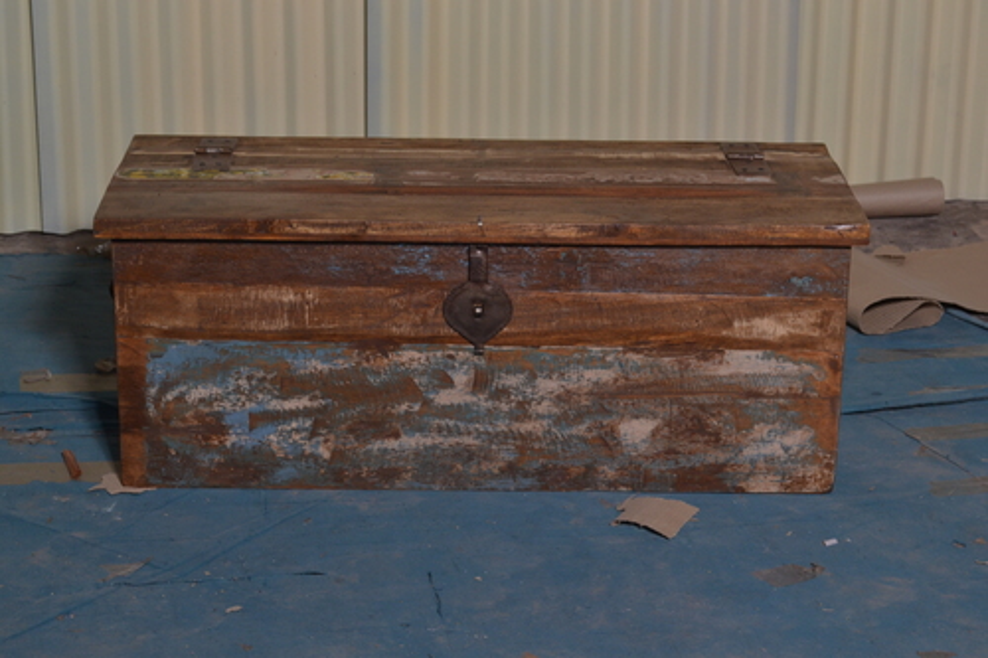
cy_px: 329
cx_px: 494
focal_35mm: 82
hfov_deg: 24.6
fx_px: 2263
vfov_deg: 16.5
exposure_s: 1/125
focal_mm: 55
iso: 400
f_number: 9
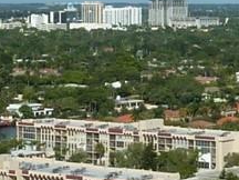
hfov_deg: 10.7
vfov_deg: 8.0
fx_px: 1277
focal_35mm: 185
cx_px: 152
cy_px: -8
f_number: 5.6
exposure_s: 1/640
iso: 80
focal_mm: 4.1
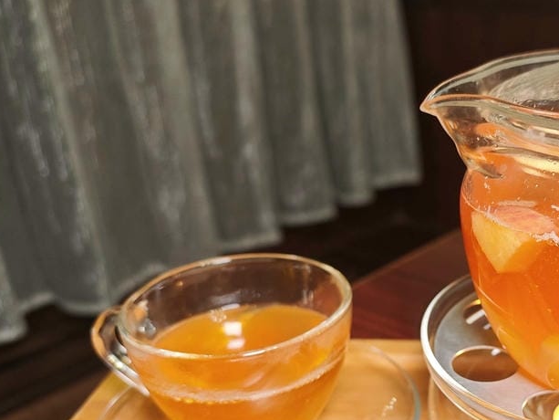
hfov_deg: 40.3
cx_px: 449
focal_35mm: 45
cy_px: 307
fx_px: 727
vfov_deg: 31.7
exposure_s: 1/60
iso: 640
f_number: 2
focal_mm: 8.72
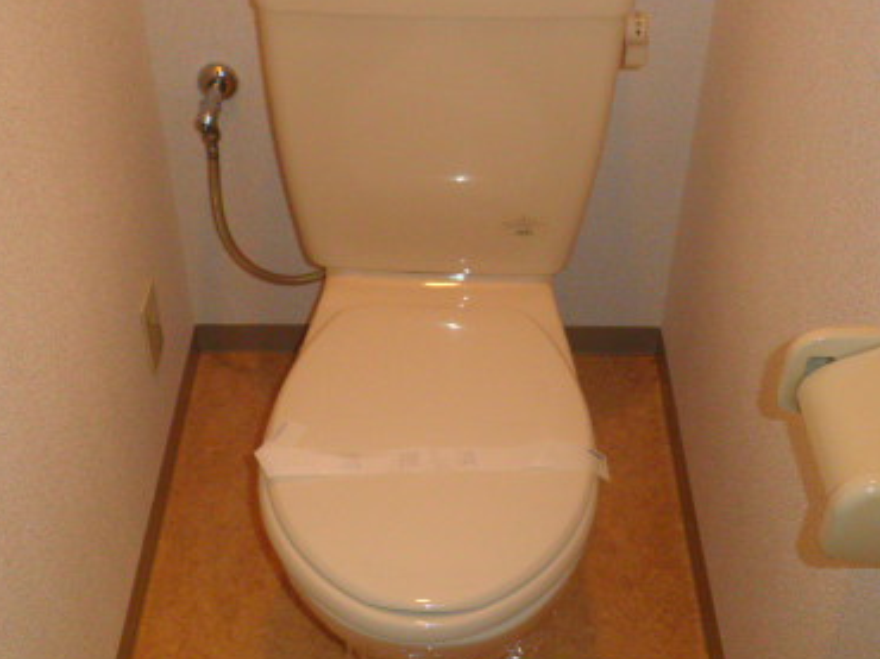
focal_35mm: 45
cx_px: 464
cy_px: 255
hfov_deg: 42.1
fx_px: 1143
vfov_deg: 32.0
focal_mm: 4.7
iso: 160
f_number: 2.8
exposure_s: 1/30
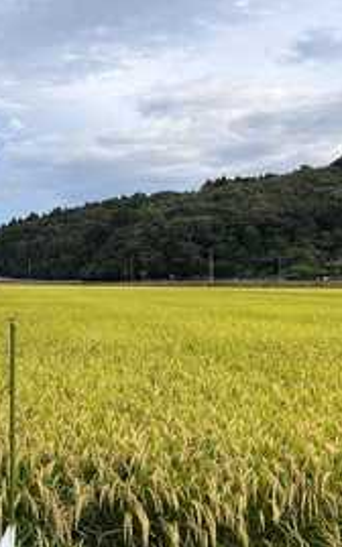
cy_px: 303
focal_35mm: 41
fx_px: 612
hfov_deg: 29.3
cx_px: 4
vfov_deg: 48.1
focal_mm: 5.1
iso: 50
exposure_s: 1/1279
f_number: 1.6
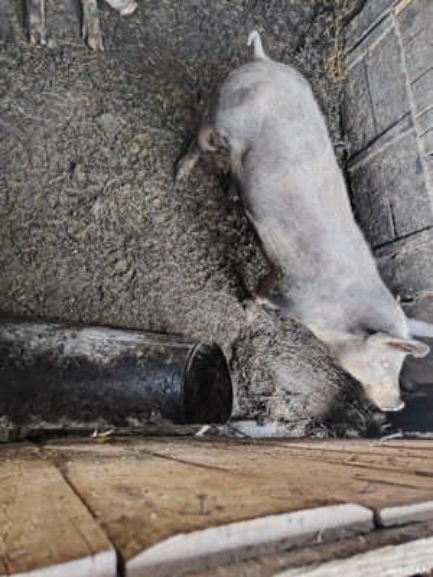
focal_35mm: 24
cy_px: 288
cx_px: 216
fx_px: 400
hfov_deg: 56.8
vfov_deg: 71.6
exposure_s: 1/100
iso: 1666
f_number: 1.75
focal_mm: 5.25
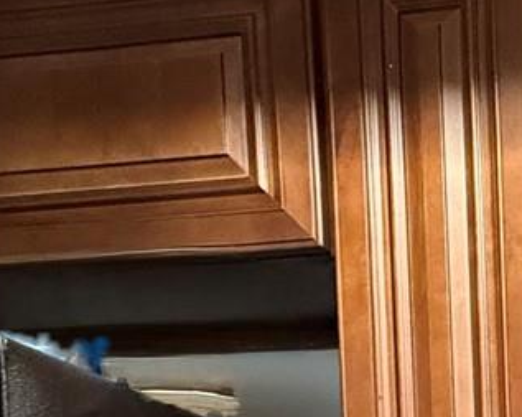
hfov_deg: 23.5
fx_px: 1065
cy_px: 735
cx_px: 721
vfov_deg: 18.0
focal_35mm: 69
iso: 1000
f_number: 2.2
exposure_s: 1/60
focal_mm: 2.22
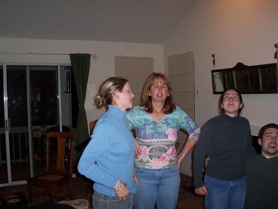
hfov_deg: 50.1
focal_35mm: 37
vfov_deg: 38.7
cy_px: 104
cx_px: 139
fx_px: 297
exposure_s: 1/60
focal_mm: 5.6
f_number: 2.8
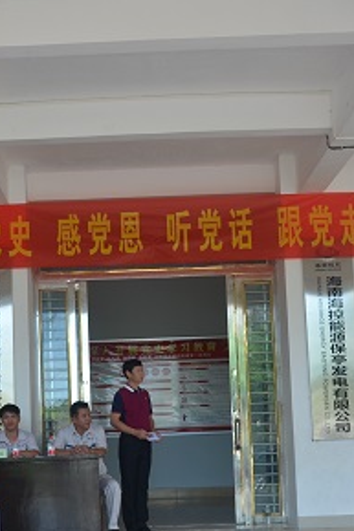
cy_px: 349
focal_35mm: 65
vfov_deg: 30.8
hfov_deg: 20.7
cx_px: 90
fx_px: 960
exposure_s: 1/125
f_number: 5.6
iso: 200
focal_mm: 21
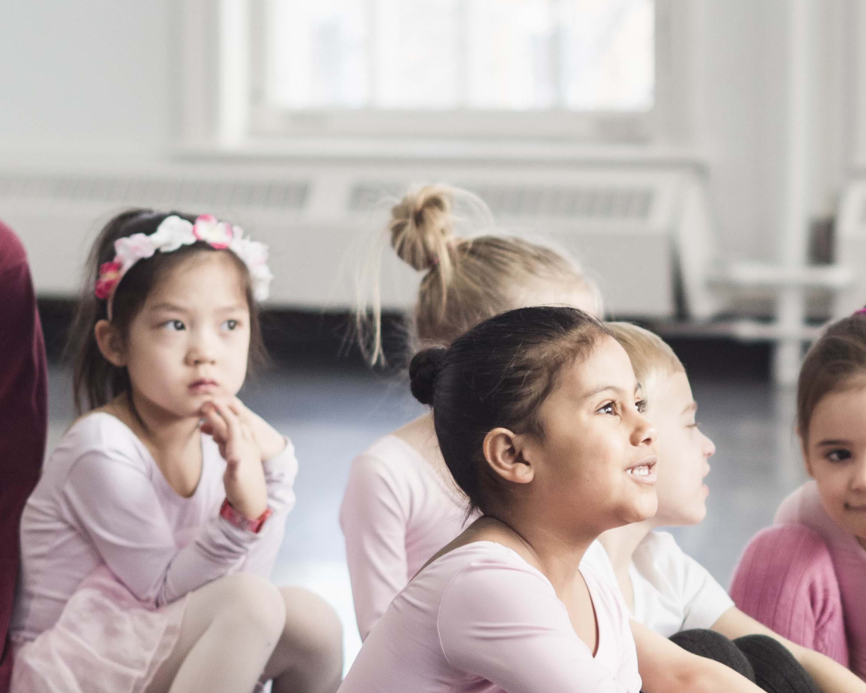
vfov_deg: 9.3
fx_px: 4254
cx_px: 944
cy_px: 518
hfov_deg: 11.5
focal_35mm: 166
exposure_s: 1/640
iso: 400
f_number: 2
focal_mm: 50
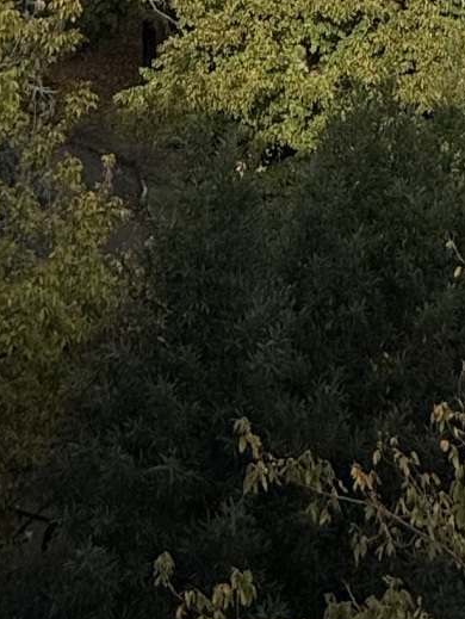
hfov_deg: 21.2
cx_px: 129
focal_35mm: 69
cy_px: -496
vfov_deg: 20.2
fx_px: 1234
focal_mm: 2.22
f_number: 2.2
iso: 50
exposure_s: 1/2611
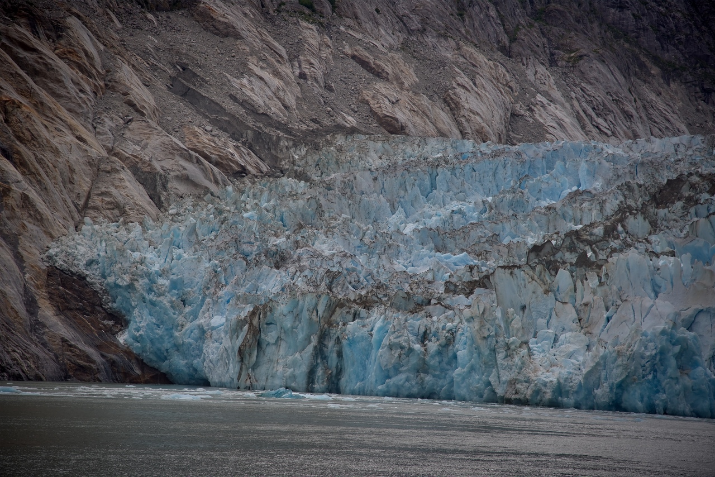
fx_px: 2384
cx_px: 358
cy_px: 238
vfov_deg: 11.4
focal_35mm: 120
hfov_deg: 17.1
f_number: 4
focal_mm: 120
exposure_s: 1/250
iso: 125
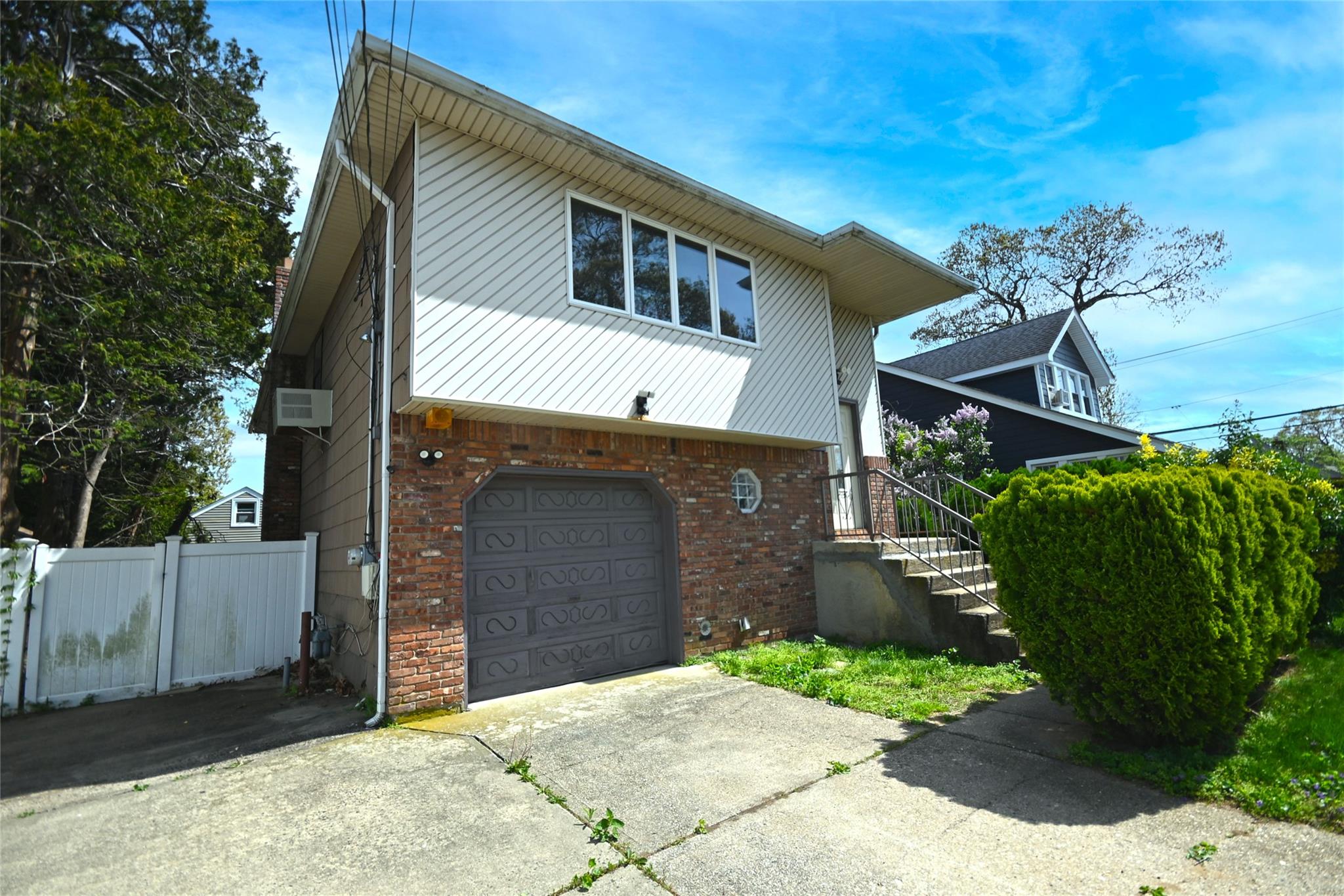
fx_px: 560
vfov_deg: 77.3
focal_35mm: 15
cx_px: 672
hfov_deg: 100.4
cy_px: 448
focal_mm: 10
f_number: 7.1
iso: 100
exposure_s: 1/400
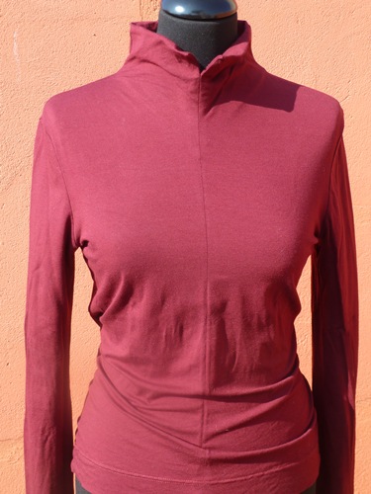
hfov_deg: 28.0
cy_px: 247
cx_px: 186
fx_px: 743
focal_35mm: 52
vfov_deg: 36.8
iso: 80
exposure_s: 1/160
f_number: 3.8
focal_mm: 8.5
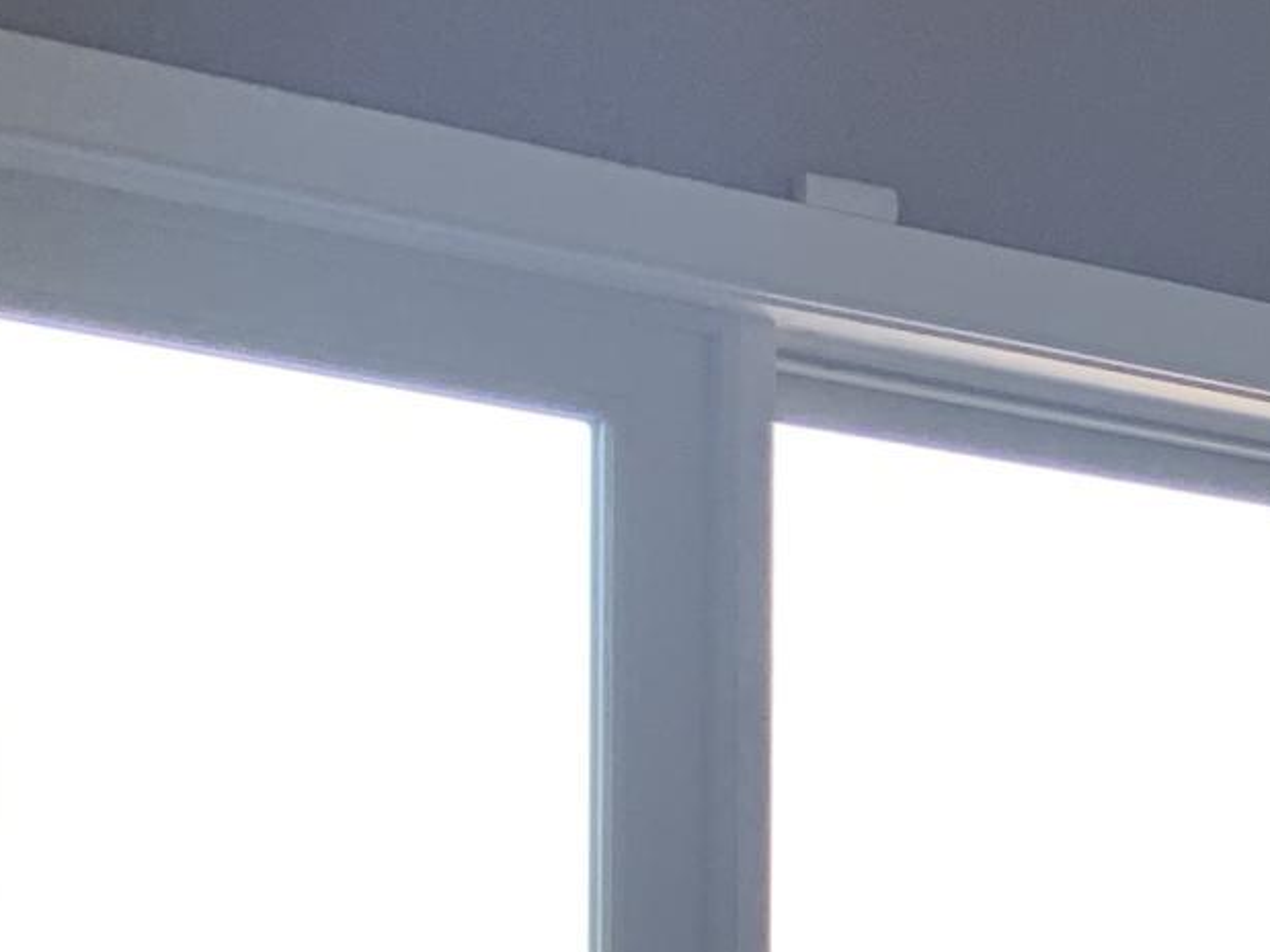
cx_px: 2702
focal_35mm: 126
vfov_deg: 11.2
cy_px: 1535
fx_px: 4622
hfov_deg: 13.1
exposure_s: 1/121
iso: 50
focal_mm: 4.25
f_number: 1.8
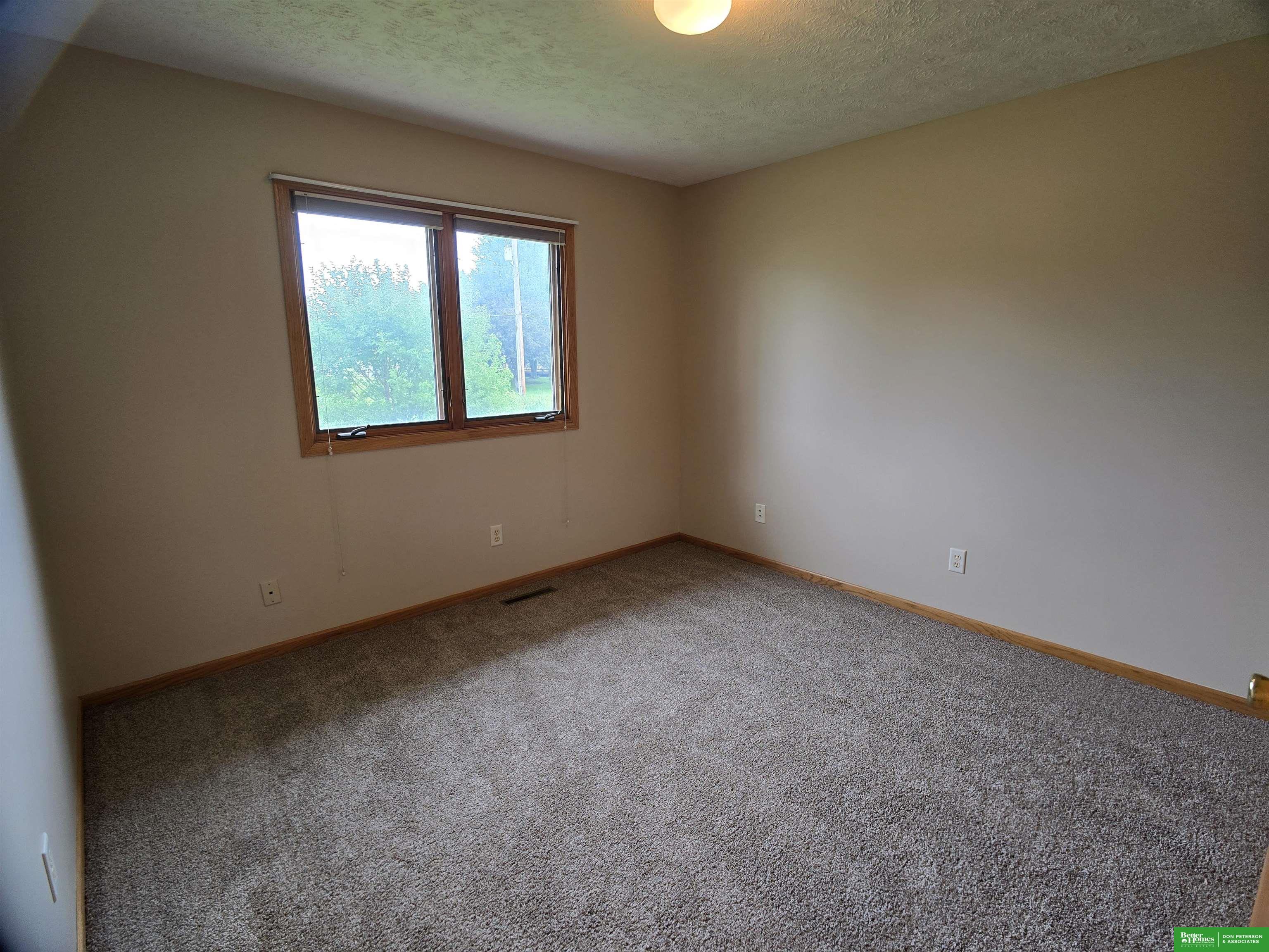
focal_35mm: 23
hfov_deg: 73.9
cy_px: 476
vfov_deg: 58.9
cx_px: 634
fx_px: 843
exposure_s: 1/120
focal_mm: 6.3
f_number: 1.7
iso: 80
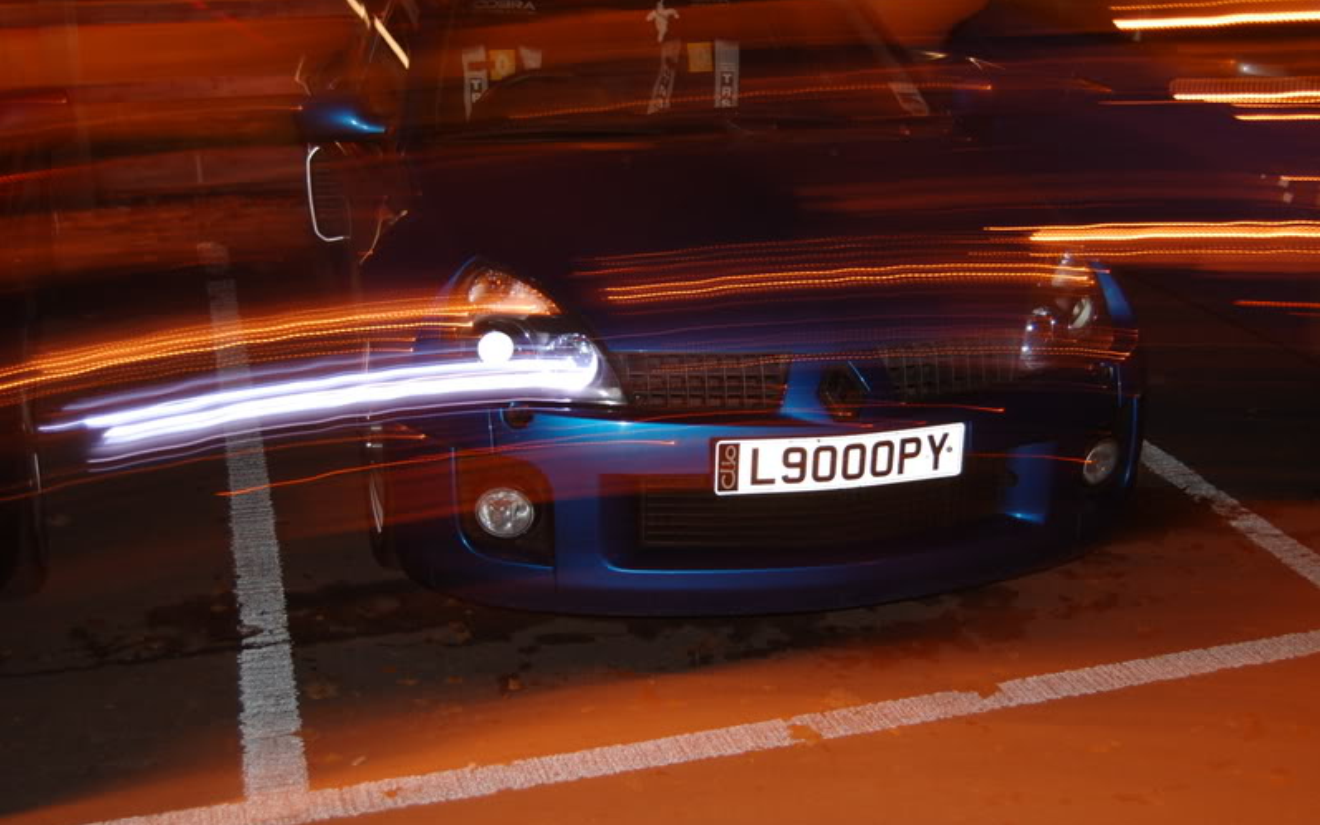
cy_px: 437
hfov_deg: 43.5
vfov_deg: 28.0
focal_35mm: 46
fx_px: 1655
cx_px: 661
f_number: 4.2
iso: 400
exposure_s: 1
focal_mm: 30
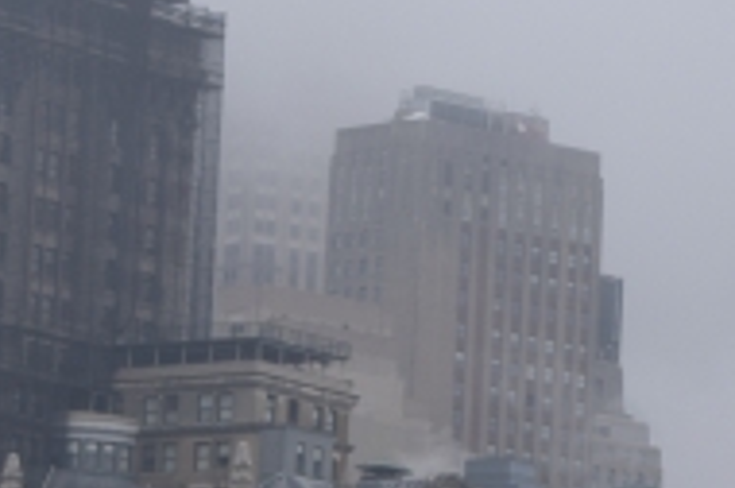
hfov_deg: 4.8
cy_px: 407
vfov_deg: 3.3
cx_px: 1582
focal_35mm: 421
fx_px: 8581
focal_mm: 52
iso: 200
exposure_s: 1/320
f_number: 9
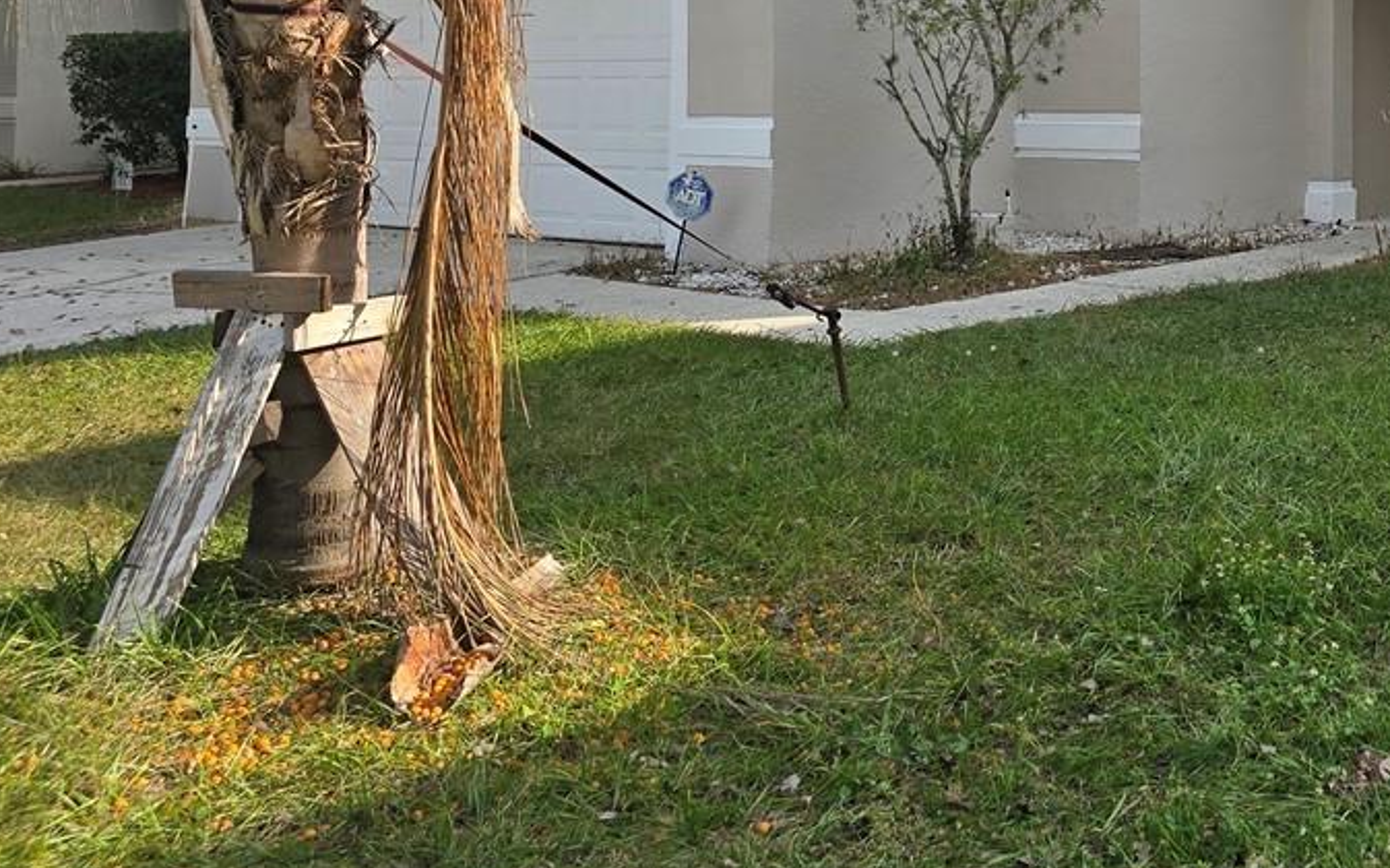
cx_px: 1487
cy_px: -52
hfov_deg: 31.6
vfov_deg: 21.4
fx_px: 2196
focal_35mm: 58
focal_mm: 6.3
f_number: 1.7
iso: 12
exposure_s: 1/431
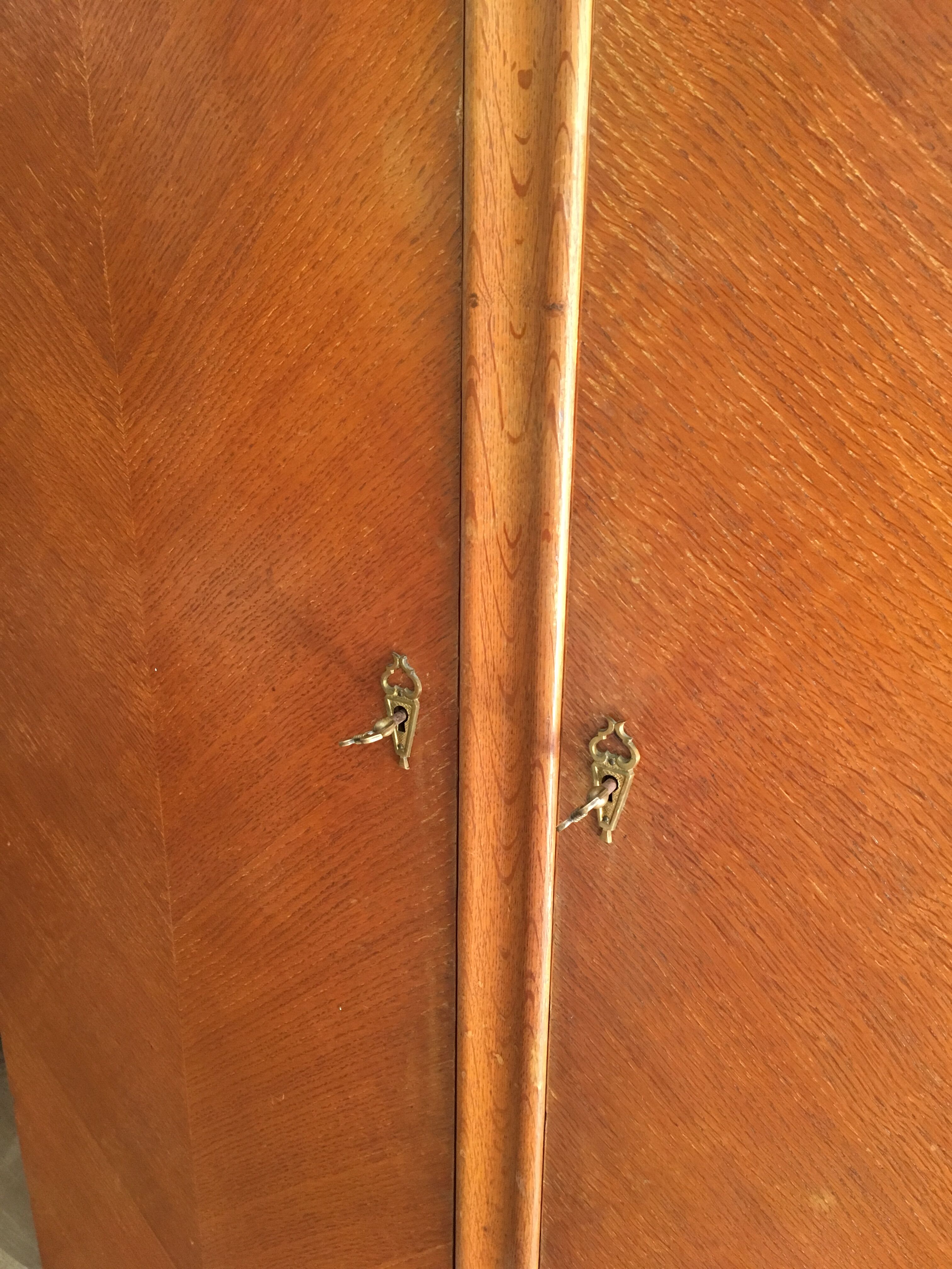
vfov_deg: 61.7
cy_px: 634
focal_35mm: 29
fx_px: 1063
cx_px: 476
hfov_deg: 48.2
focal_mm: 4.15
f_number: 2.2
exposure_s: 1/33
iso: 160
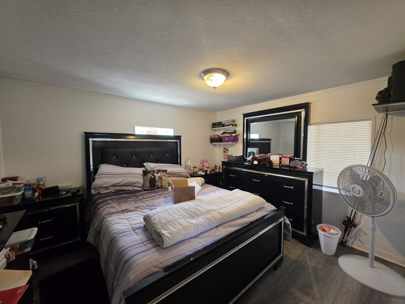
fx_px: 152
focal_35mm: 13
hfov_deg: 106.2
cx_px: 202
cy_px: 152
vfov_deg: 89.9
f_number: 1.9
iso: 320
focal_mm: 2.2
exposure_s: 1/60
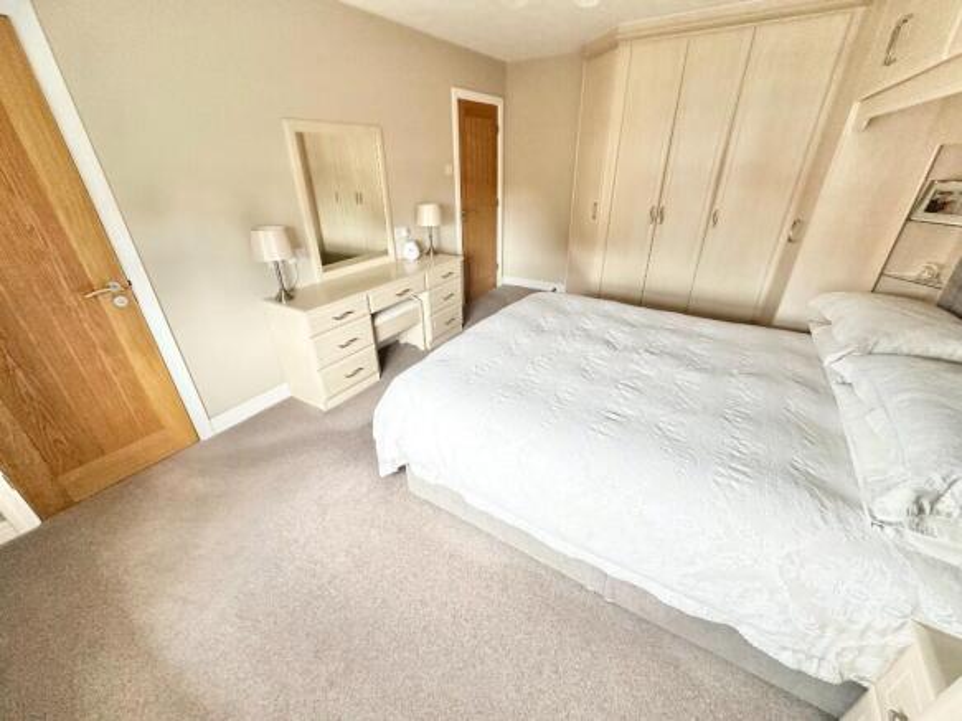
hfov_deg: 102.1
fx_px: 389
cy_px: 360
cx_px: 481
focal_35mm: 14
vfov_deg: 85.7
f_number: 2.2
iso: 400
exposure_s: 1/60
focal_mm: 2.22
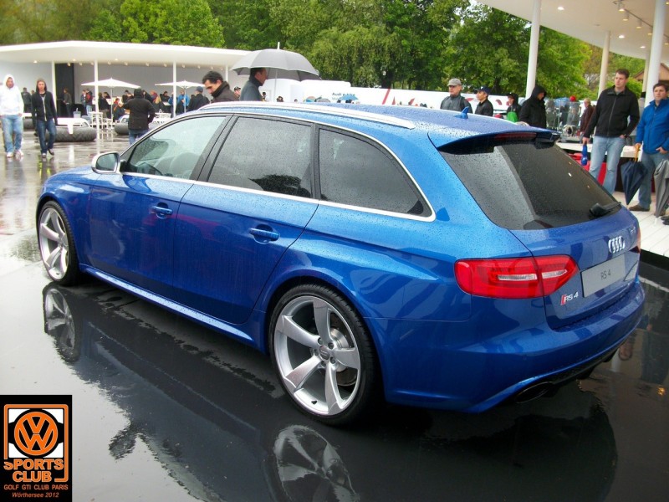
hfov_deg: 54.0
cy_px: 251
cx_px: 334
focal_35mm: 34
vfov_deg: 41.8
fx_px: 657
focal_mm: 5.7
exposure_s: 1/62
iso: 80
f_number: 2.9
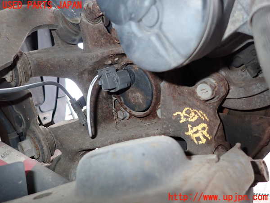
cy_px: 102
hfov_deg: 69.4
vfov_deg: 54.9
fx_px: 195
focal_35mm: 25
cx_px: 135
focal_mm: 4.5
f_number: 5.6
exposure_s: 1/30
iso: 320
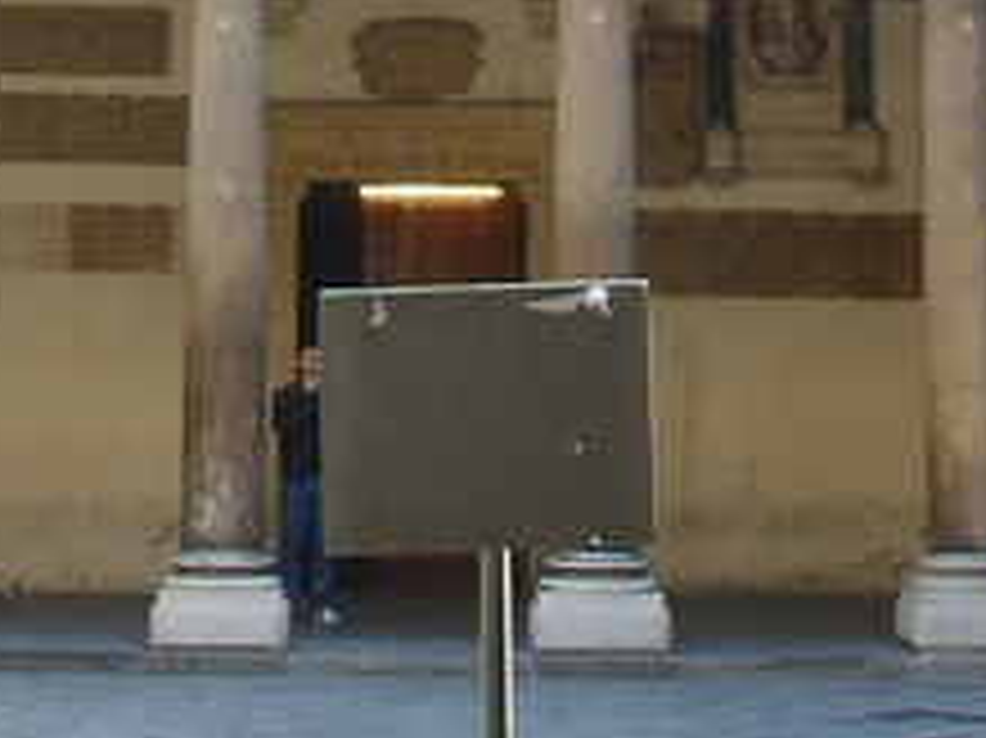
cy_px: -266
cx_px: 396
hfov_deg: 17.3
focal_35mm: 114
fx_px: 3245
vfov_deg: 12.5
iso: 83
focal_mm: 6.6
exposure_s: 1/90
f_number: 3.5
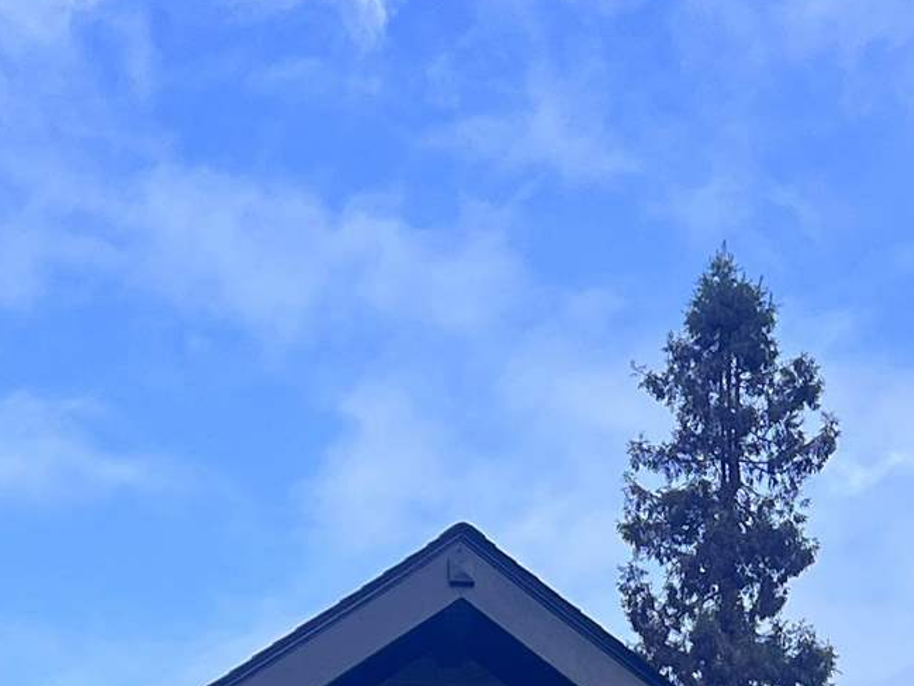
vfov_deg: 11.1
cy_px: 1287
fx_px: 3248
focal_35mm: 123
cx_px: 601
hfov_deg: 16.0
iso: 50
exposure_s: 1/1196
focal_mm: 5.7
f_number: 1.5
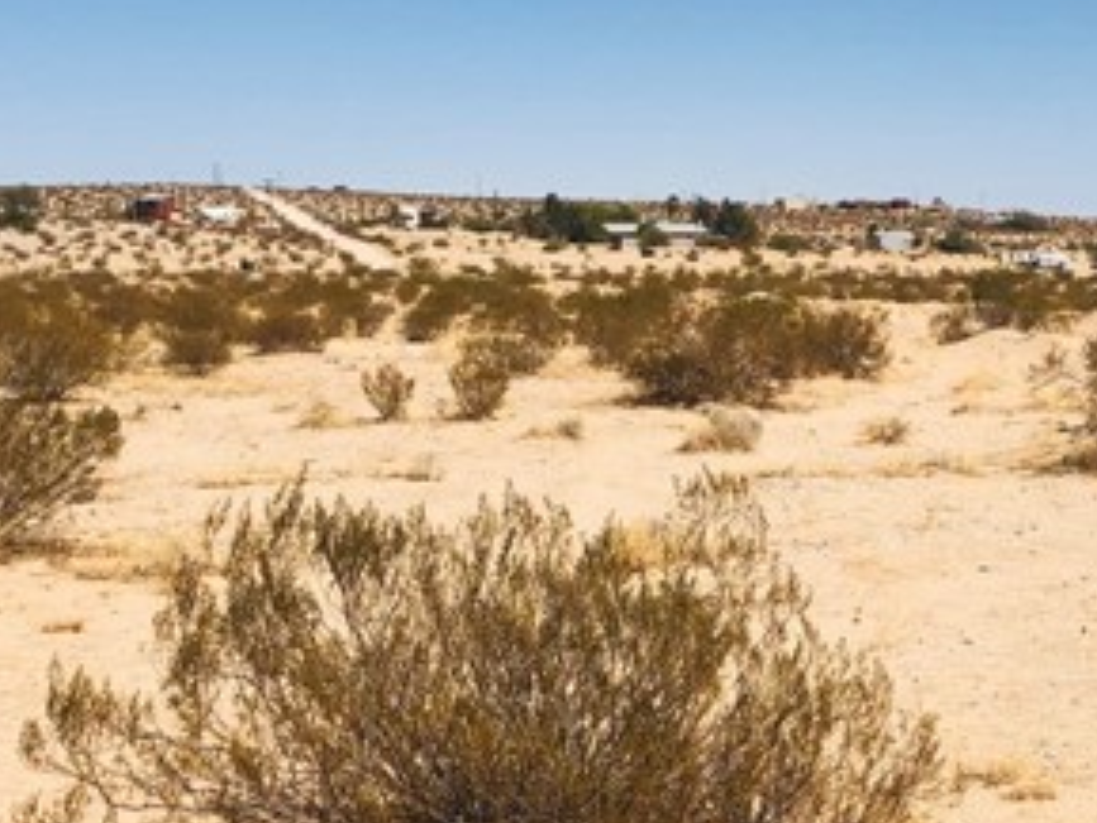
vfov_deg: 23.5
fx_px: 1966
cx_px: 816
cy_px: 258
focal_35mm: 62
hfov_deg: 30.7
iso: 25
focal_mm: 4
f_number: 1.8
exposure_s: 1/4367
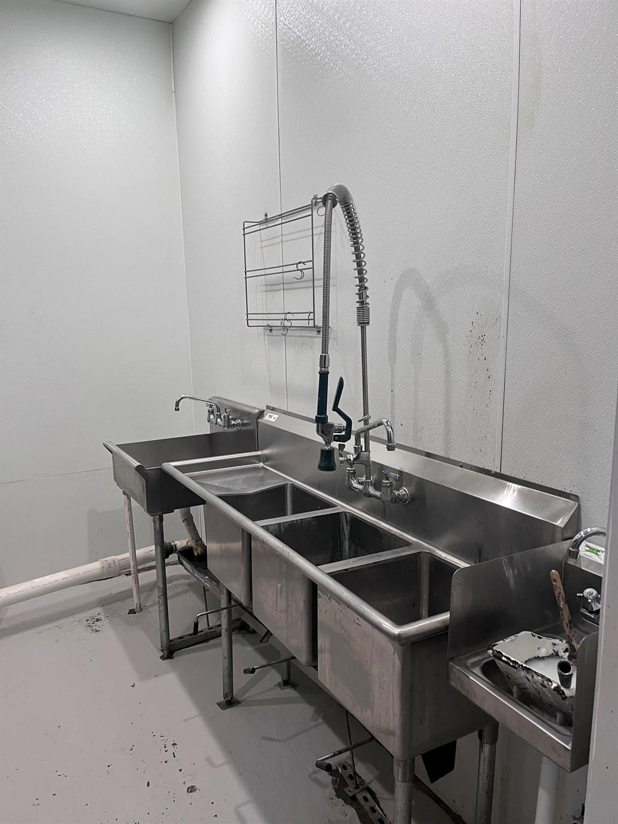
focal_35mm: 26
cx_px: 309
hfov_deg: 53.1
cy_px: 412
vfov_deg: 67.3
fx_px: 619
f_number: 1.6
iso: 100
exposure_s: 1/60
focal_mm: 5.1
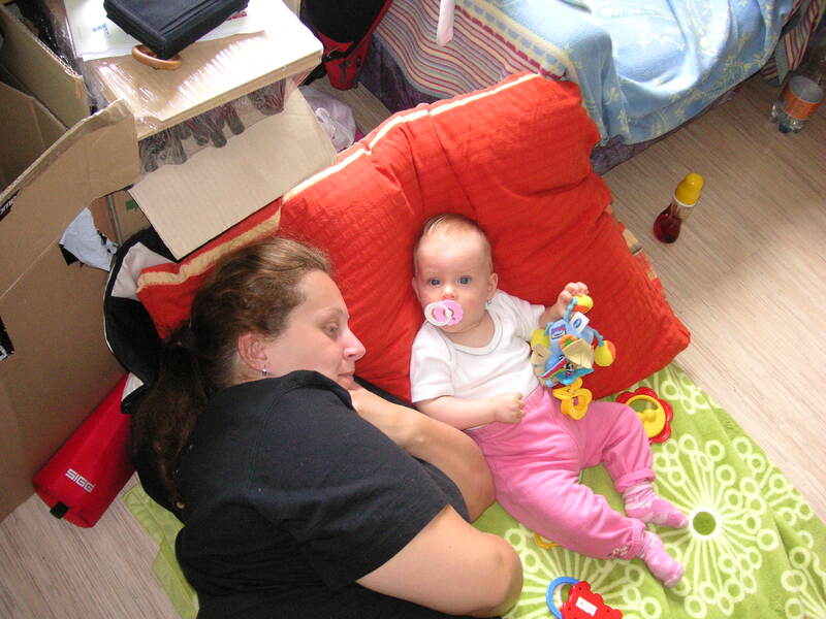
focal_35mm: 37
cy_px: 310
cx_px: 413
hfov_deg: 50.1
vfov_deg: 38.7
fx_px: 883
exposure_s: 1/45
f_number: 2.8
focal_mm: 6.1
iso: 160
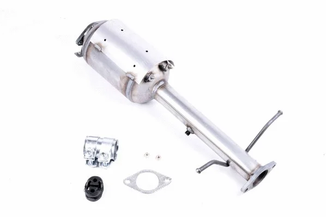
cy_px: 108
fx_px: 652
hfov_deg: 28.1
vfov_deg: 18.9
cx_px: 163
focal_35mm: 72
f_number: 16
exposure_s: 1/60
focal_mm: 48
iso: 200
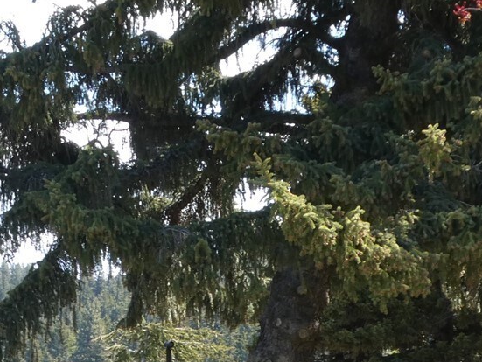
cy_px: 452
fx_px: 2466
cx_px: -128
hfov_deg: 10.9
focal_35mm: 177
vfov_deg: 8.3
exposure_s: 1/80
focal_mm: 10.9
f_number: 5.6
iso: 80
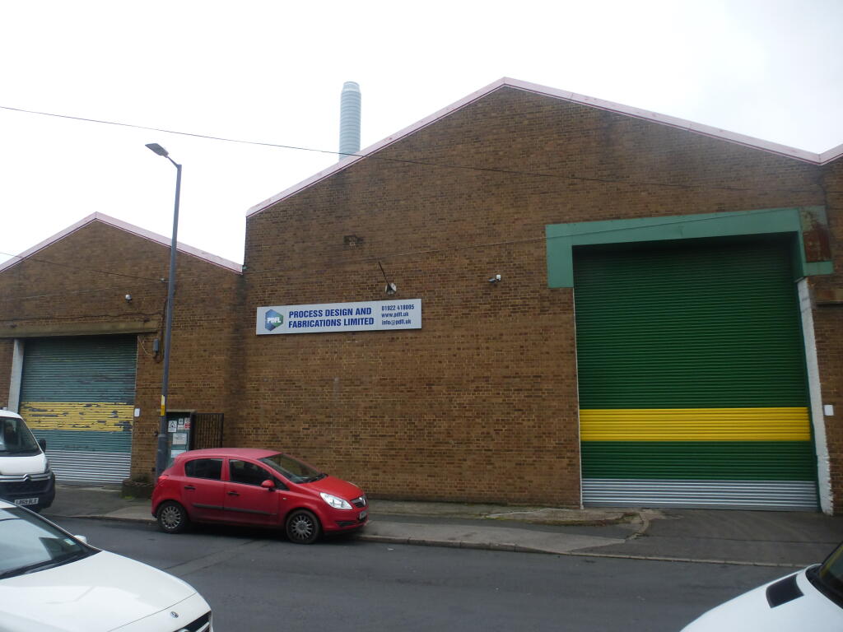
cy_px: 316
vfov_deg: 56.8
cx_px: 422
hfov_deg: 71.6
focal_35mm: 24
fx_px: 584
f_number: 3.3
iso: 200
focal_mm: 4.3
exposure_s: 1/200
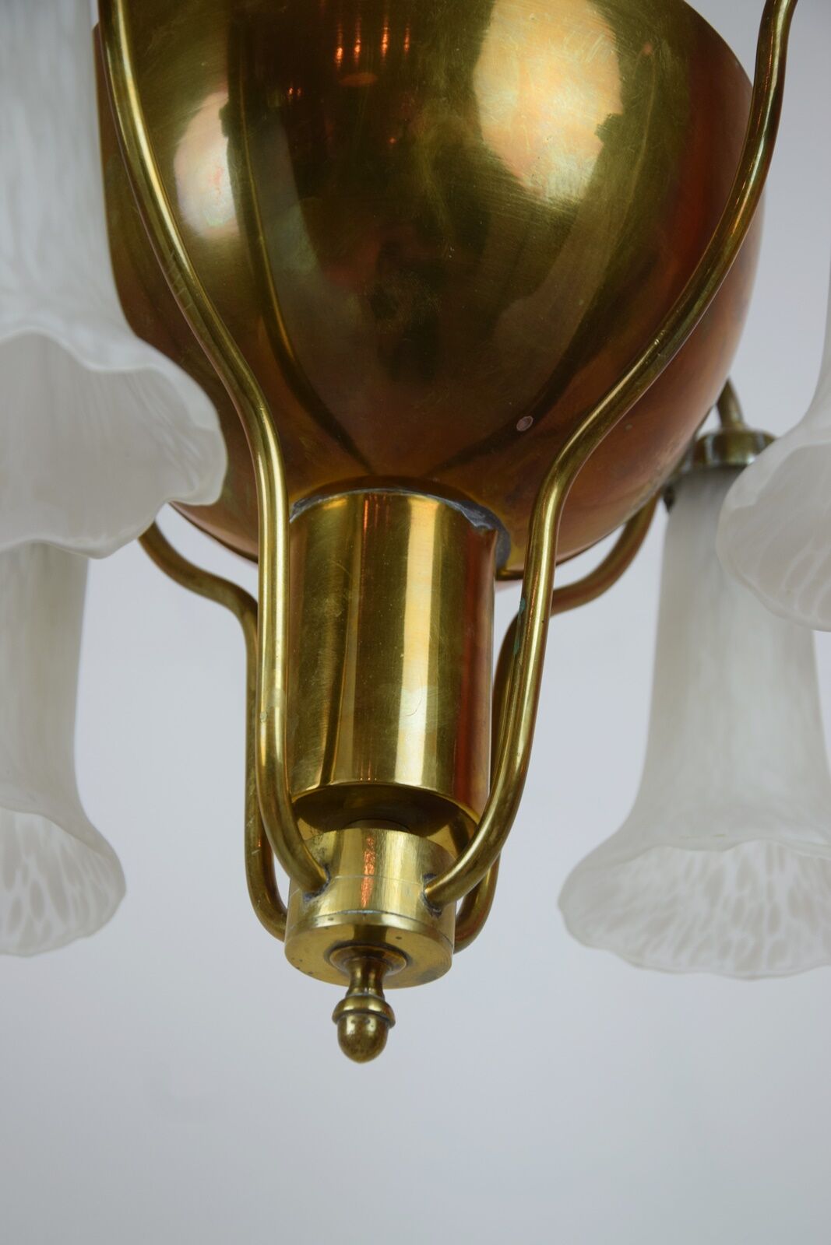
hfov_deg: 15.7
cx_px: 416
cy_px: 622
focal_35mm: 87
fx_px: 3011
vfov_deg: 23.4
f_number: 6.3
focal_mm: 58
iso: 400
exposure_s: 1/160
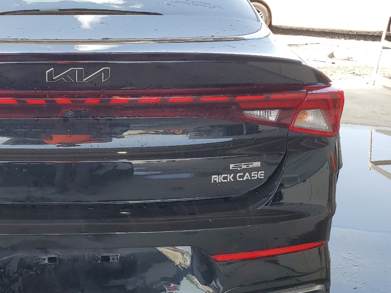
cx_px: 73
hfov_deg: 38.1
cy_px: 125
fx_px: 542
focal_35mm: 48
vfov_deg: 30.2
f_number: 1.5
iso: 50
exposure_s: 1/435
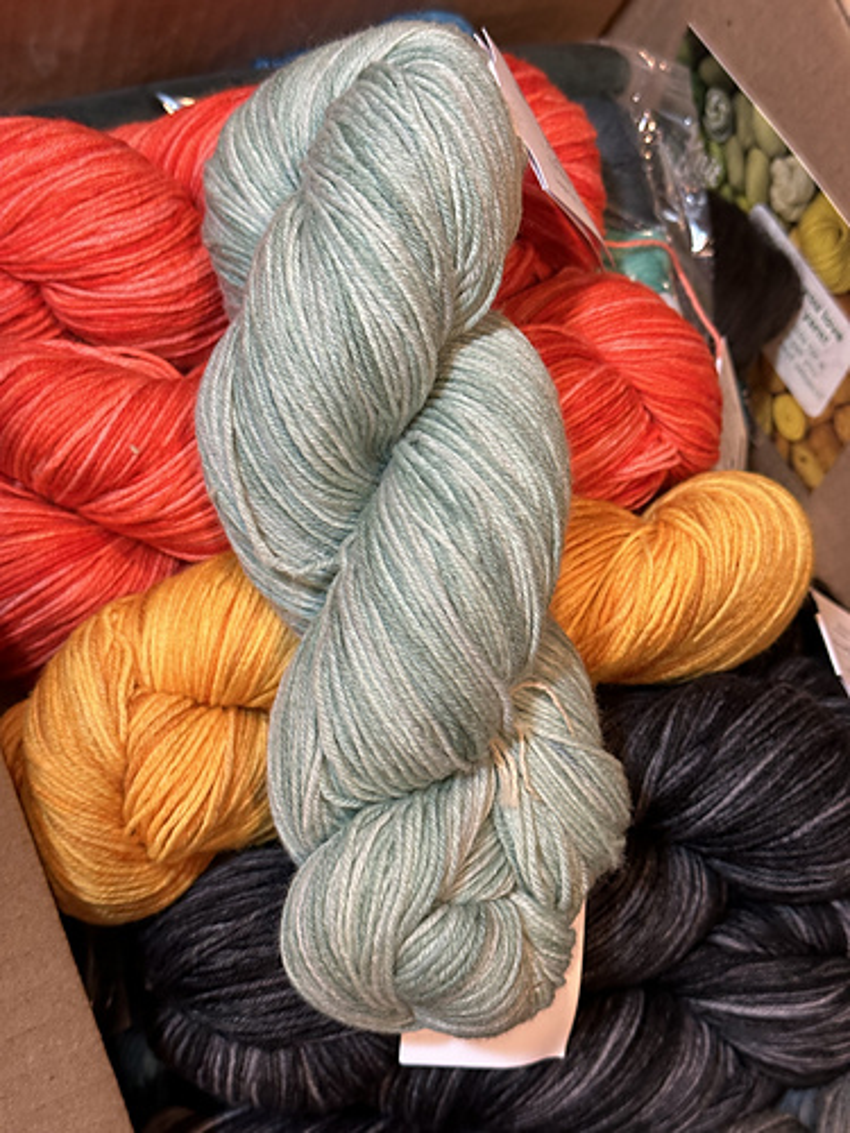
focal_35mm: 48
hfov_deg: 30.3
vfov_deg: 39.7
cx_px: 425
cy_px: 566
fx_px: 1572
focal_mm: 6.86
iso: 250
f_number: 1.78
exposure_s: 1/52
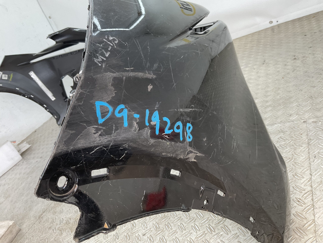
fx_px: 271
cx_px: 162
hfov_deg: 61.7
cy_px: 122
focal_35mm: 29
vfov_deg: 48.2
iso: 40
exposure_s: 1/100
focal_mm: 3
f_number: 1.8
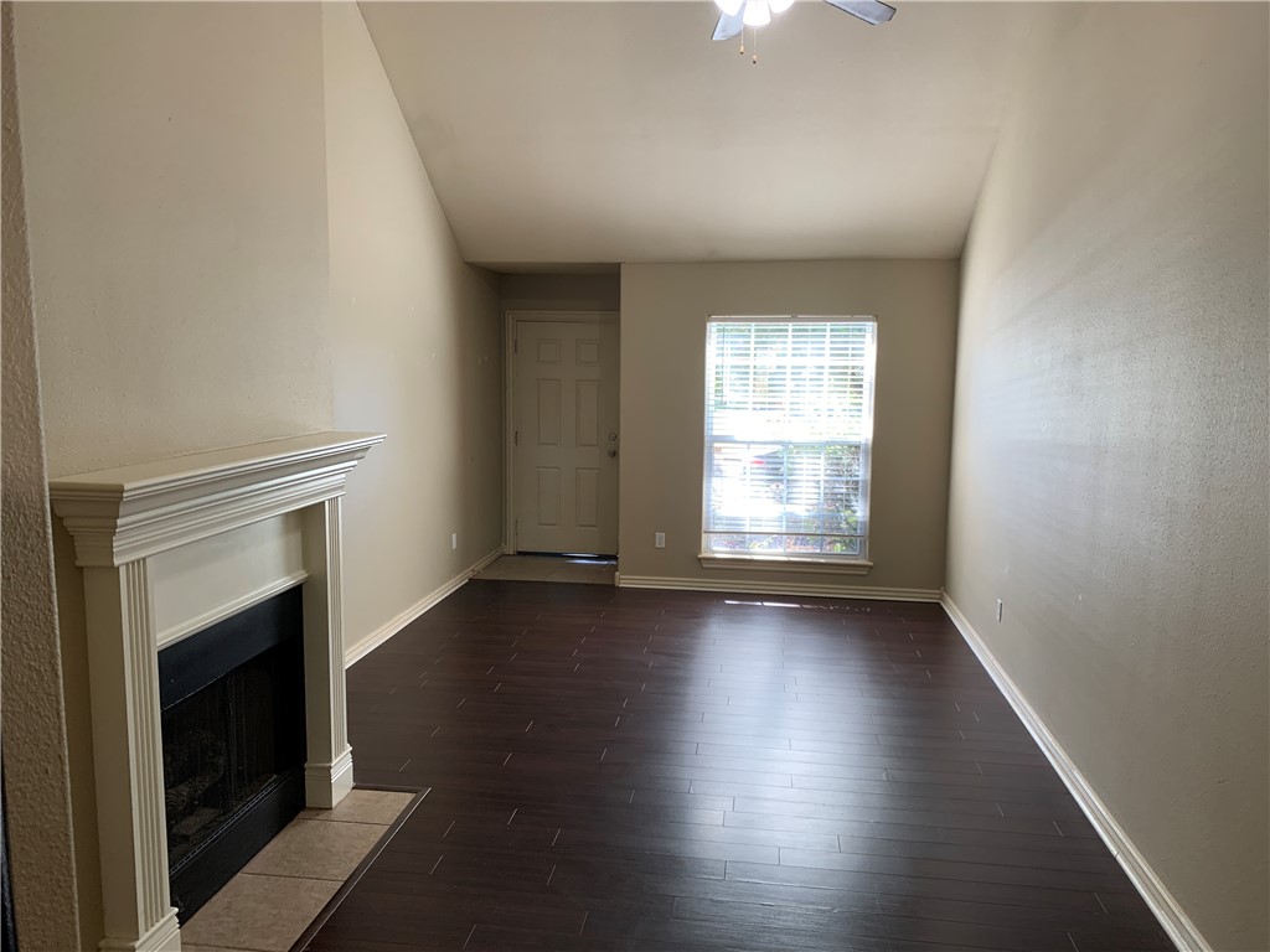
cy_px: 476
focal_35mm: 26
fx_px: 954
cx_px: 635
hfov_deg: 67.3
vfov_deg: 53.1
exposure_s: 1/60
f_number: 1.8
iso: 64
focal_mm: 4.25
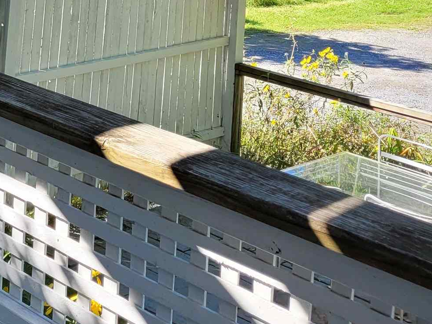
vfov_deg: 17.2
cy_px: -86
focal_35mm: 81
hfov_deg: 21.3
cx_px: -164
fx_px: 1011
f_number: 1.8
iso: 40
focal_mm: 5.4
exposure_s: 1/466
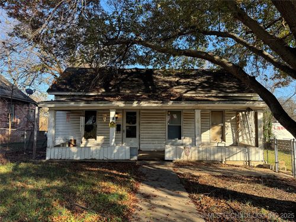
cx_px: 148
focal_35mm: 24
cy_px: 111
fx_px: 205
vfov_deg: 56.8
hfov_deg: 71.6
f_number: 1.78
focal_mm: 6.76
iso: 80
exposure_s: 1/707
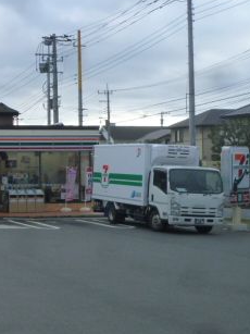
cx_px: -92
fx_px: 723
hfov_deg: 18.1
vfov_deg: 25.9
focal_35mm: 75
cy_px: 129
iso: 125
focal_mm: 6.3
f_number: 4
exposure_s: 1/100
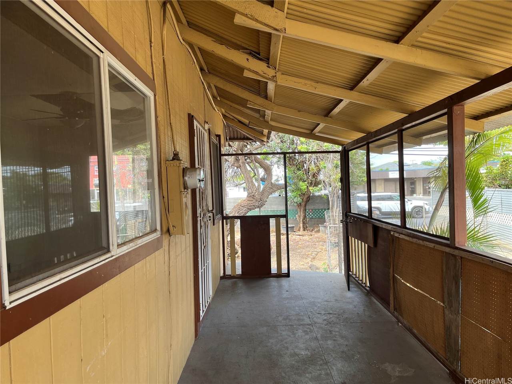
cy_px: 192
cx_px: 256
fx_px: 385
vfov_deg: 53.1
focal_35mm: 26
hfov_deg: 67.3
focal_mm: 5.1
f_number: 1.6
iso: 32
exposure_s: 1/124
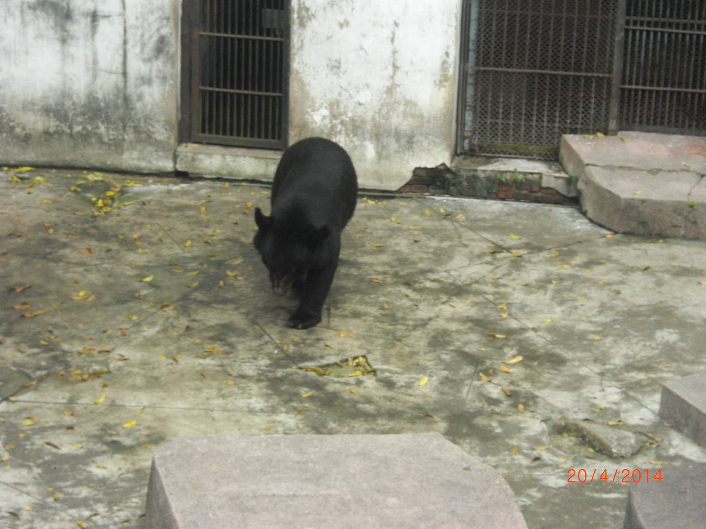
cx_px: 353
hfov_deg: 17.6
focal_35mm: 112
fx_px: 2284
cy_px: 264
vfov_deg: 13.2
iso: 200
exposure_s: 1/30
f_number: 5.8
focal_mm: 19.6
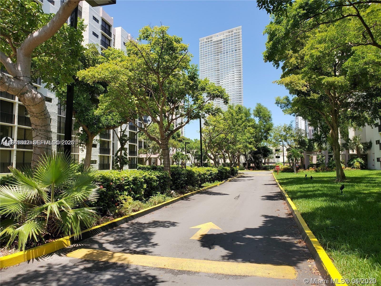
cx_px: 190
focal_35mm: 26
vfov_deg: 53.1
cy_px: 143
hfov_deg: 67.3
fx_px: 286
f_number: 2.4
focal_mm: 4.3
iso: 50
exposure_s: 1/963
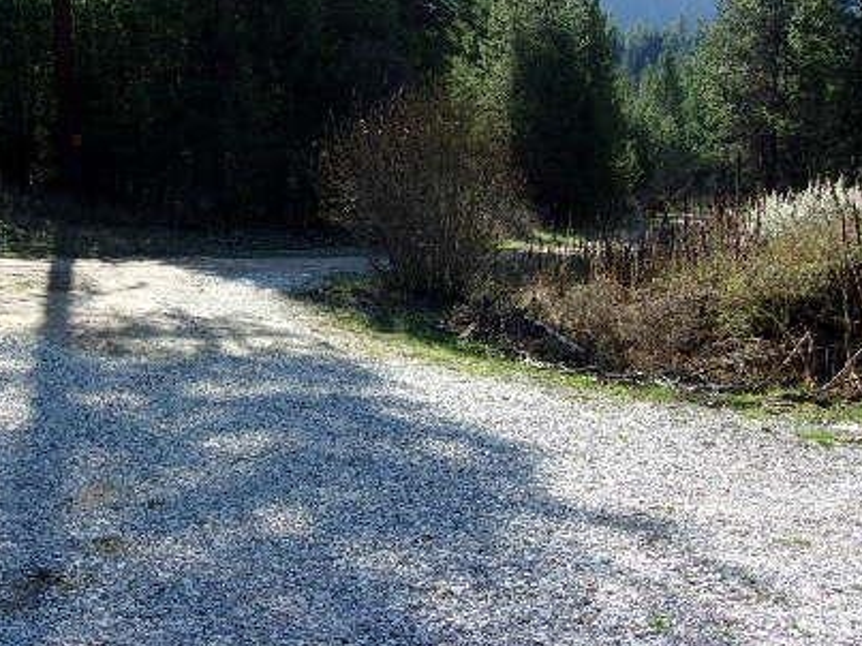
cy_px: 272
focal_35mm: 54
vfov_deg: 27.0
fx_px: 1344
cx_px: 287
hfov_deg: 35.2
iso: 80
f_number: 3.3
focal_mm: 6.1
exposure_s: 1/400
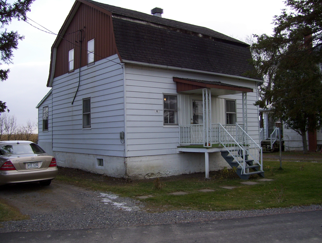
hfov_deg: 51.3
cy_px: 122
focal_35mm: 36
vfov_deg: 39.7
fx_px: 335
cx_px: 161
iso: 80
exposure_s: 1/500
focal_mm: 6
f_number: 2.7
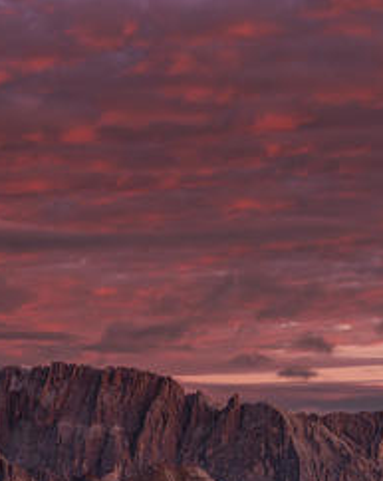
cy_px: 332
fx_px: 2314
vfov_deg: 11.8
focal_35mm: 163
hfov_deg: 9.4
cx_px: -19
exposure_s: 1/6
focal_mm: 70
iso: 100
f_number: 10
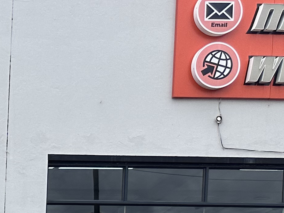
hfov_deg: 15.5
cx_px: -262
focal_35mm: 104
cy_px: 419
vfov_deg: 12.6
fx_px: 853
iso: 80
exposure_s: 1/2591
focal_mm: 6.86
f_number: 1.78
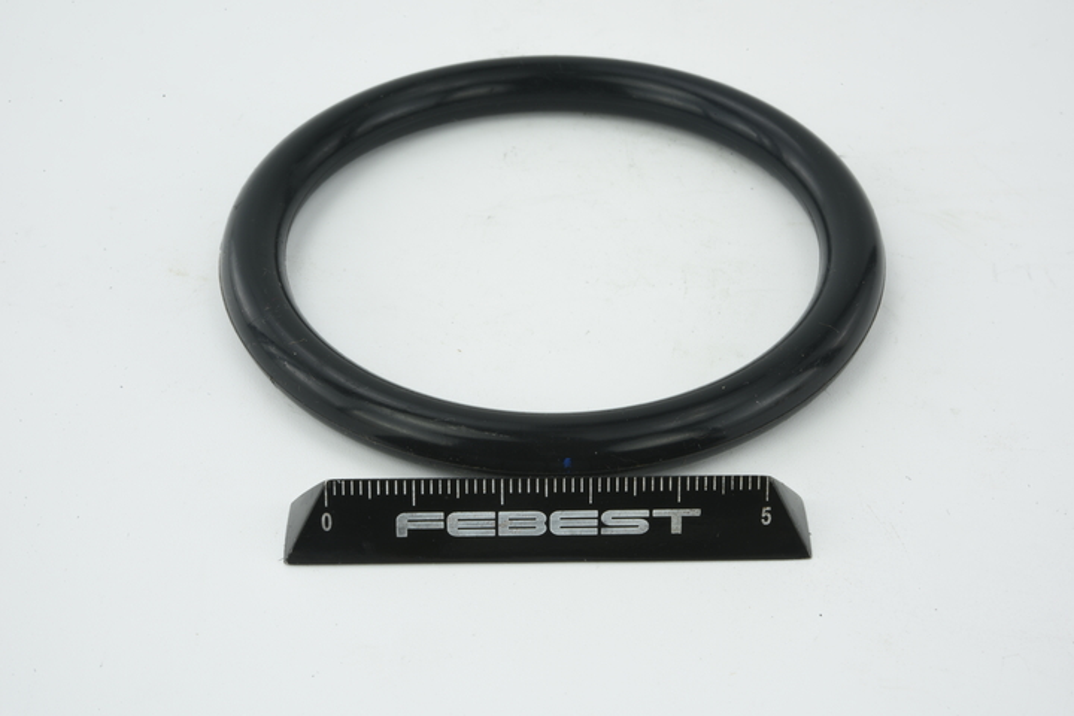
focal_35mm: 60
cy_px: 358
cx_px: 537
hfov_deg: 33.4
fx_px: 1790
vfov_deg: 22.6
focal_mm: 60
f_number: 32
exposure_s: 1/2
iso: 64
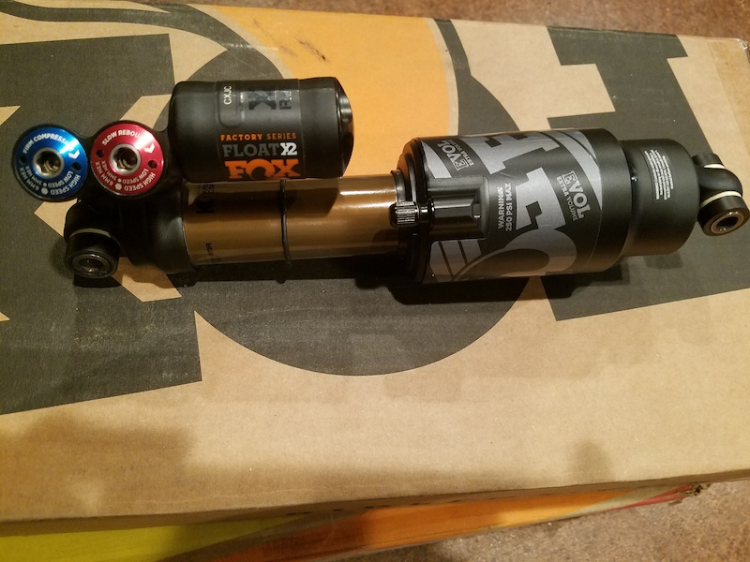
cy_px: 281
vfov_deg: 53.1
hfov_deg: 67.3
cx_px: 375
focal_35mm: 26
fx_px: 563
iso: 250
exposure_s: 1/15
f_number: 1.7
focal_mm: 4.2
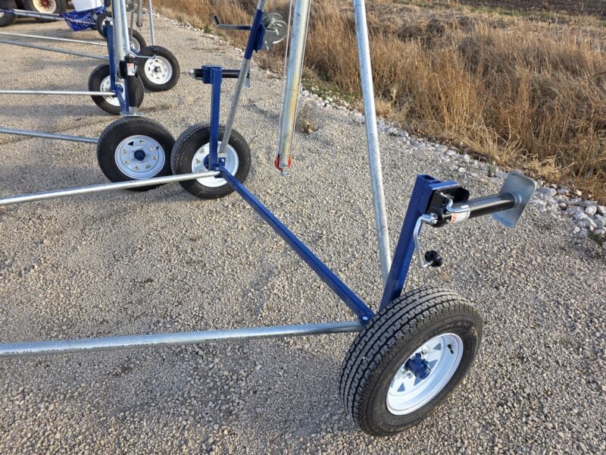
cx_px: 303
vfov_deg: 58.9
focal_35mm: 23
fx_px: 403
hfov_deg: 73.9
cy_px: 228
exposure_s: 1/359
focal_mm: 6.3
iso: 25
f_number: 1.7
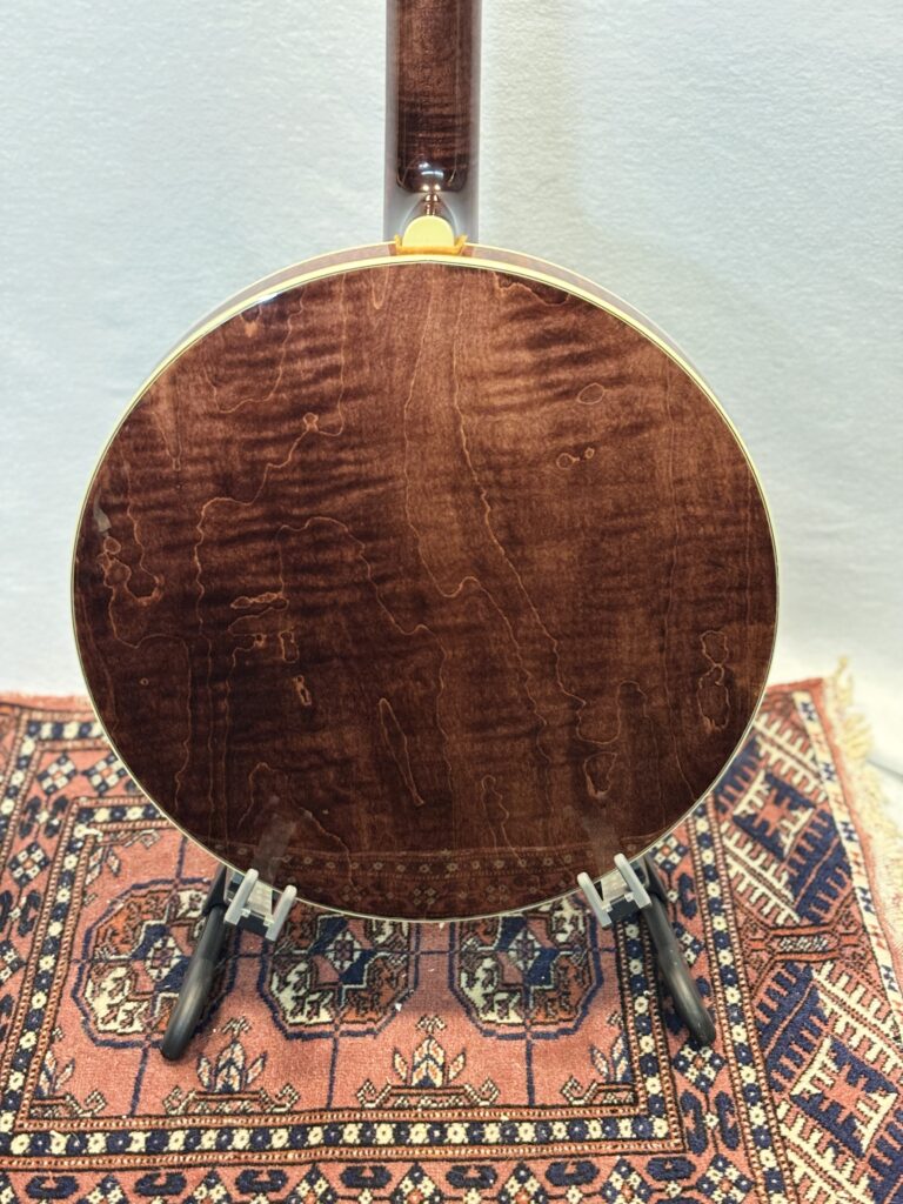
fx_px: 1809
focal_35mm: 52
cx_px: 452
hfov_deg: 28.0
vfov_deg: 36.8
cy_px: 602
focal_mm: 5.96
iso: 250
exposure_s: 1/40
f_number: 1.6
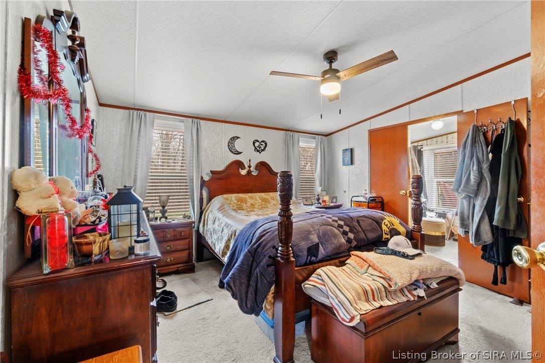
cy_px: 182
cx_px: 272
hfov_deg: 100.4
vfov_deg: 77.3
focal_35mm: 15
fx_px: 227
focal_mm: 10
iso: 400
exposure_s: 6
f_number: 11
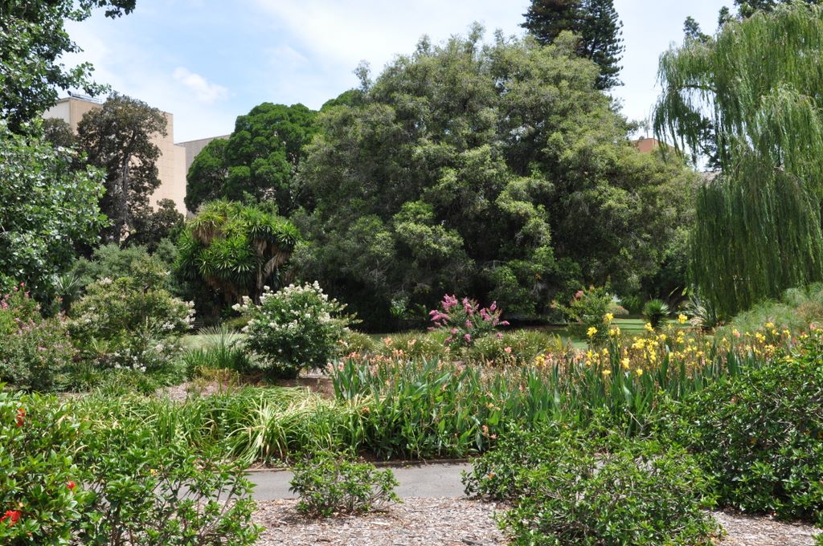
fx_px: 959
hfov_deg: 46.5
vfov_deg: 31.8
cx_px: 412
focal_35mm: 42
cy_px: 273
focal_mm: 28
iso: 200
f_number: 11
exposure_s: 1/125
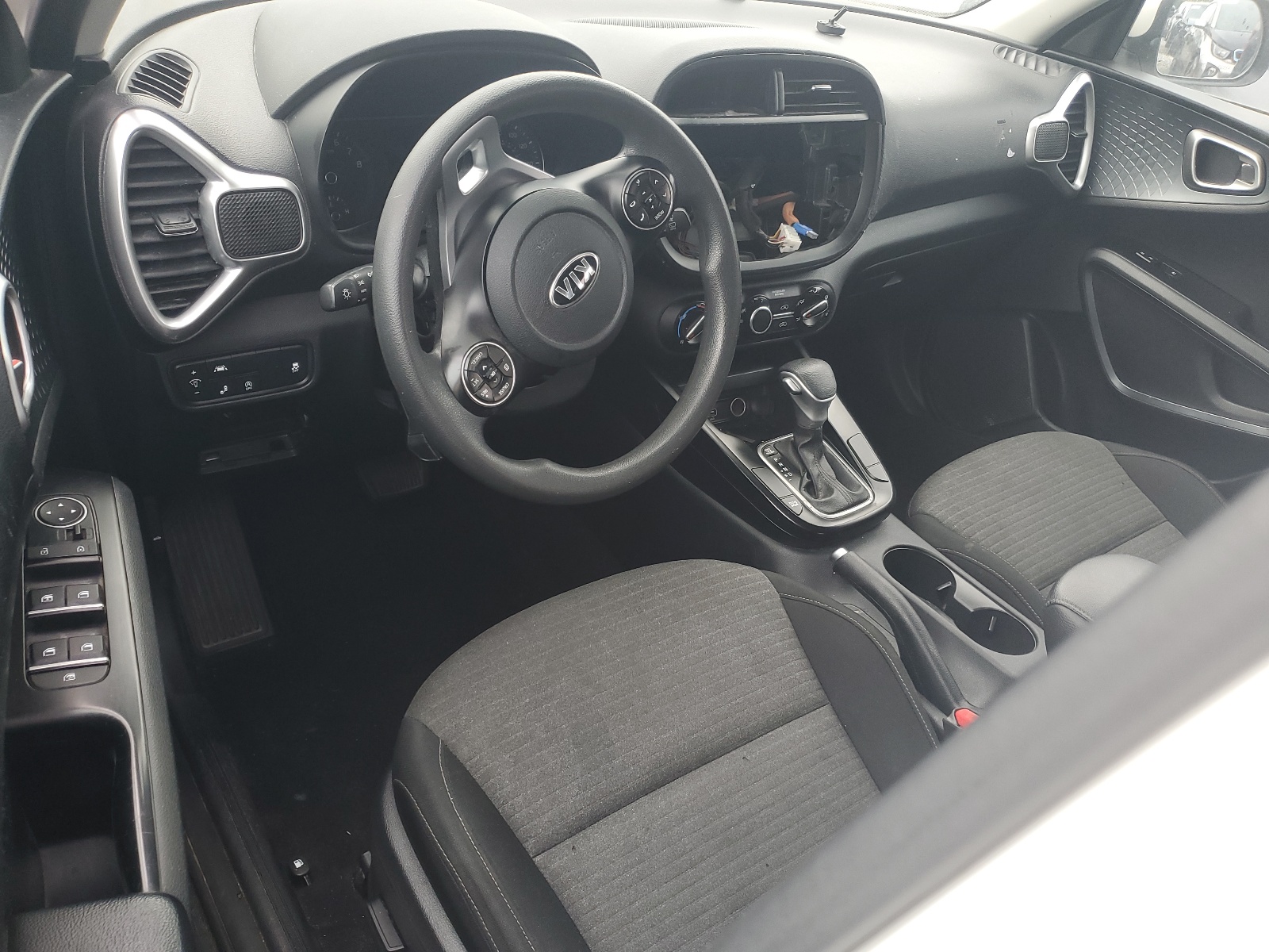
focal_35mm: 26
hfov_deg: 67.3
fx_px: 953
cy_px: 476
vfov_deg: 53.1
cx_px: 634
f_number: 1.5
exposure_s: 1/120
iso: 61
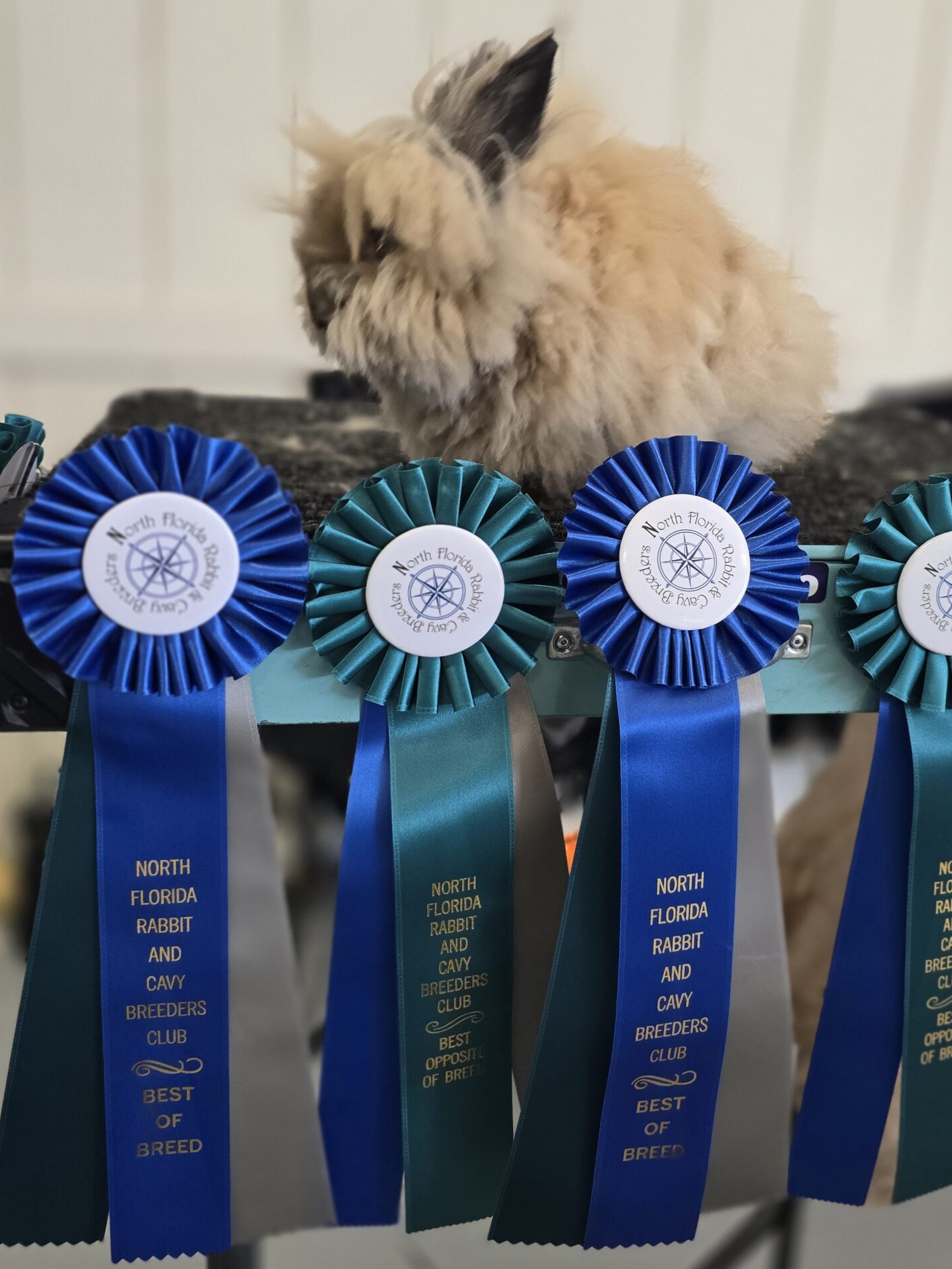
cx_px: 526
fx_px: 1136
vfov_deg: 57.8
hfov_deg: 45.4
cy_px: 494
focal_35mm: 31
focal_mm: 6.3
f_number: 1.7
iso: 200
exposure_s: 1/120
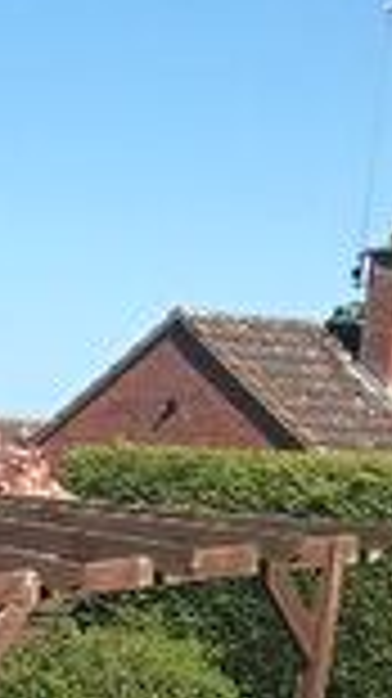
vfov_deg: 14.5
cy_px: 1052
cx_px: -608
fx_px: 2554
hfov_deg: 8.0
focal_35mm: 138
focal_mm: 3.99
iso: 20
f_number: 1.8
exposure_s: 1/2398
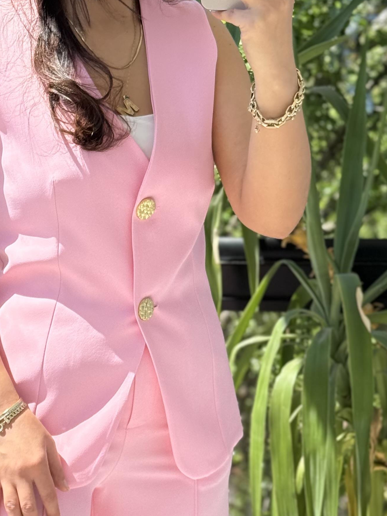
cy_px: 292
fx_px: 1639
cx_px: 135
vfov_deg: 17.9
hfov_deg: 13.4
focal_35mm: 110
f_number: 1.78
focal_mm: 6.76
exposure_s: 1/719
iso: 80
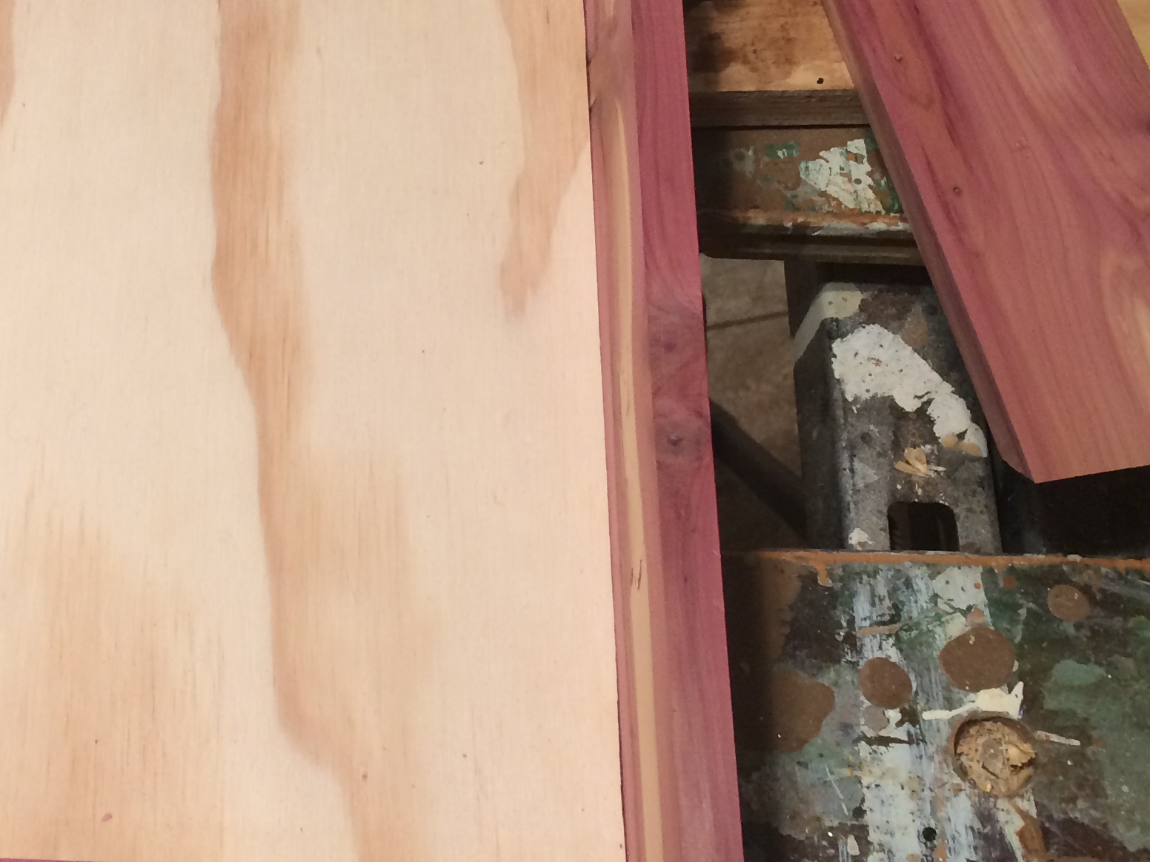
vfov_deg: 23.9
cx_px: 188
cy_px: 310
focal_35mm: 61
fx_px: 2027
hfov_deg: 30.7
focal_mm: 4.15
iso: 100
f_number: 2.2
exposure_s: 1/30
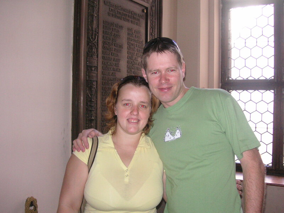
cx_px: 142
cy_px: 106
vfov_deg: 35.1
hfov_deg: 45.8
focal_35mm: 41
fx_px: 336
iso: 160
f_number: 3
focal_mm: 6.9
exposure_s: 1/45
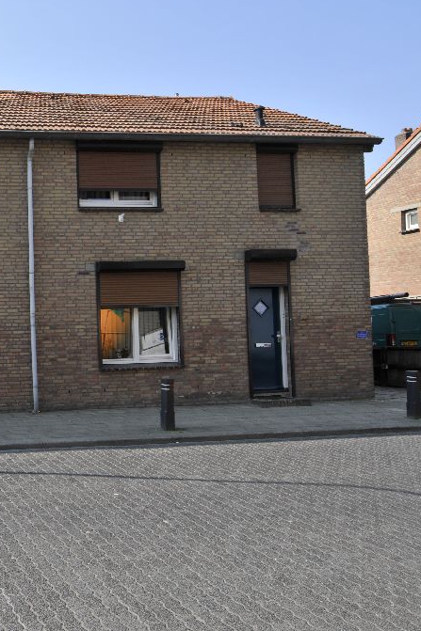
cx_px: -57
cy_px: 314
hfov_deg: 34.6
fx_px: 562
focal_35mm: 32
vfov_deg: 58.7
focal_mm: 14
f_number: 9
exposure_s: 1/320
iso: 200
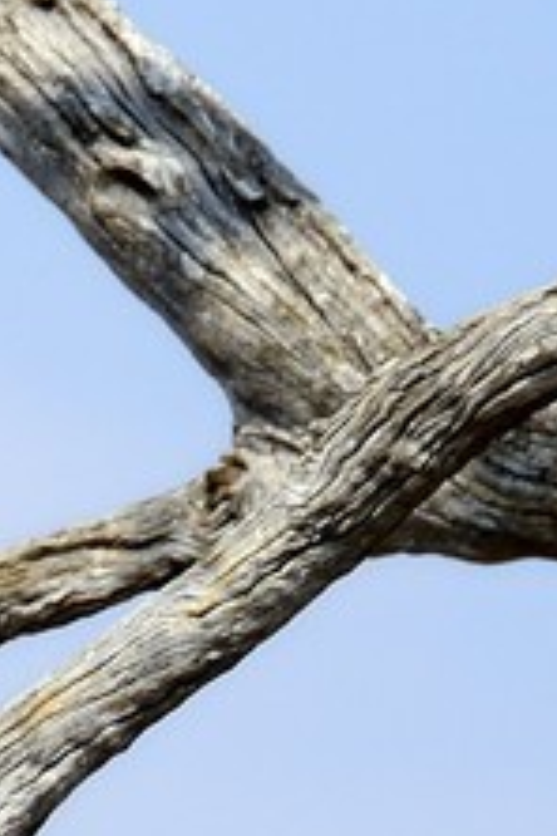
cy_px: -286
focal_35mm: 2020
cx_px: 1697
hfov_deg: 0.7
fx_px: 46877
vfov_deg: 1.0
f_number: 10
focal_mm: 280
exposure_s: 1/640
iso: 400
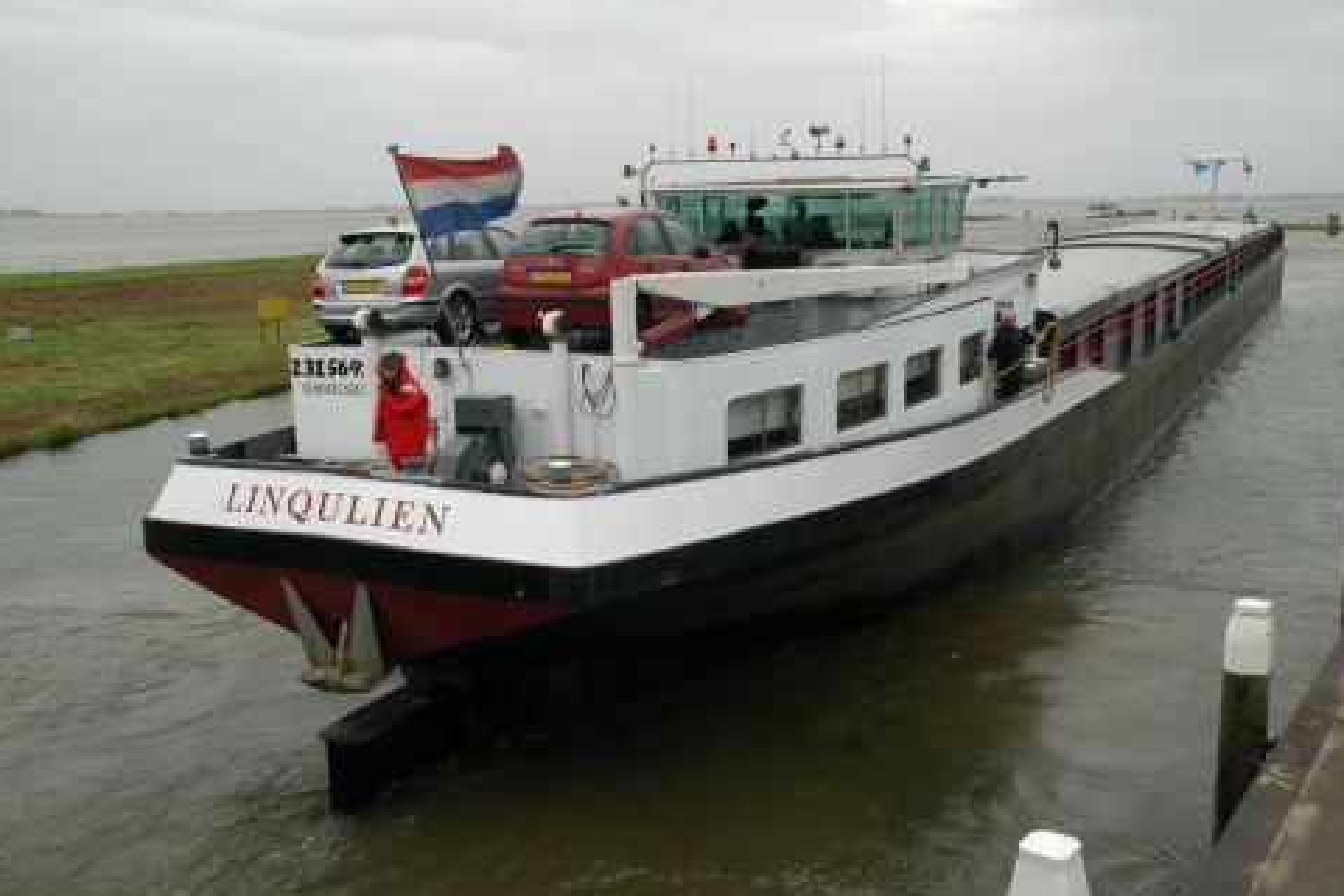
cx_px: 682
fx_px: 1269
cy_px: 445
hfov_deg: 55.8
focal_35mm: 34
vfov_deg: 38.9
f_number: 9
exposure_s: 1/125
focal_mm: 22
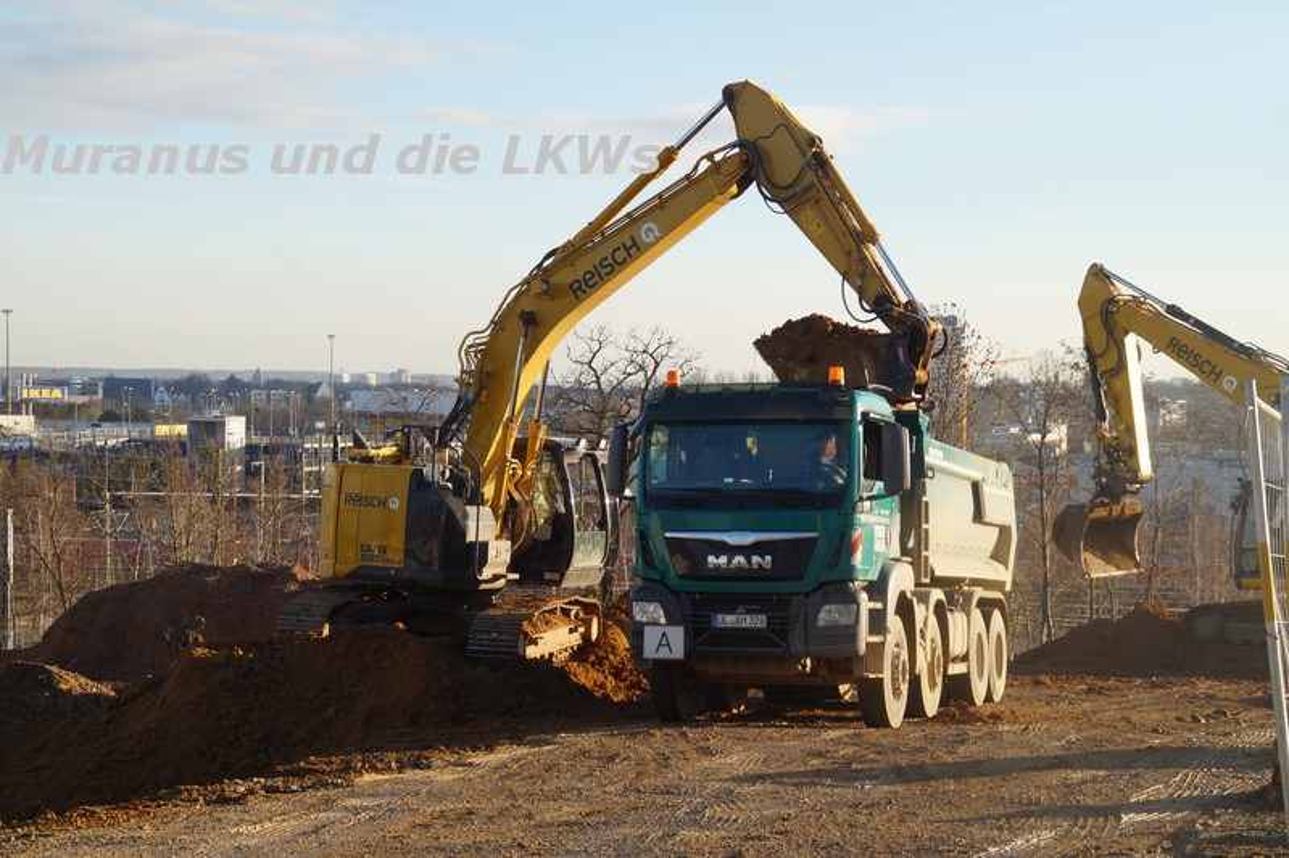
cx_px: 644
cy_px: 429
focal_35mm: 60
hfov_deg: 33.4
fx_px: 2148
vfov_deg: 22.6
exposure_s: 1/125
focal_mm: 40
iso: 100
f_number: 7.1
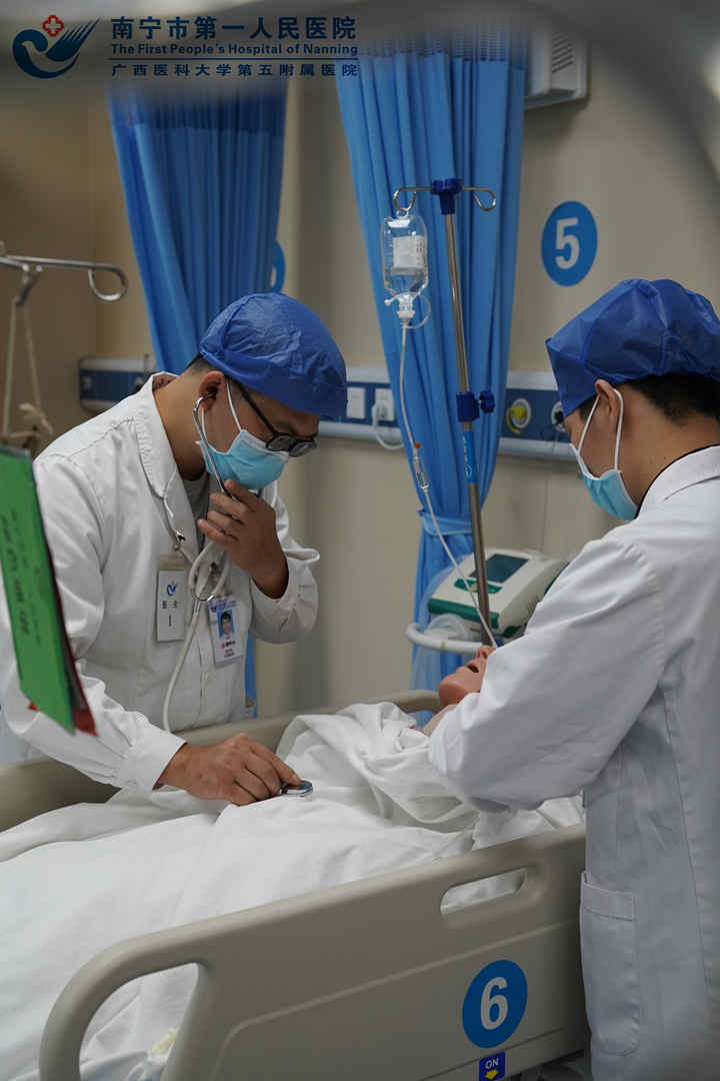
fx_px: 1500
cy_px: 540
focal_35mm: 50
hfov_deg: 27.0
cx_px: 360
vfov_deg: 39.6
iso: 1250
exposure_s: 1/200
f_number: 4.5
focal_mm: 50
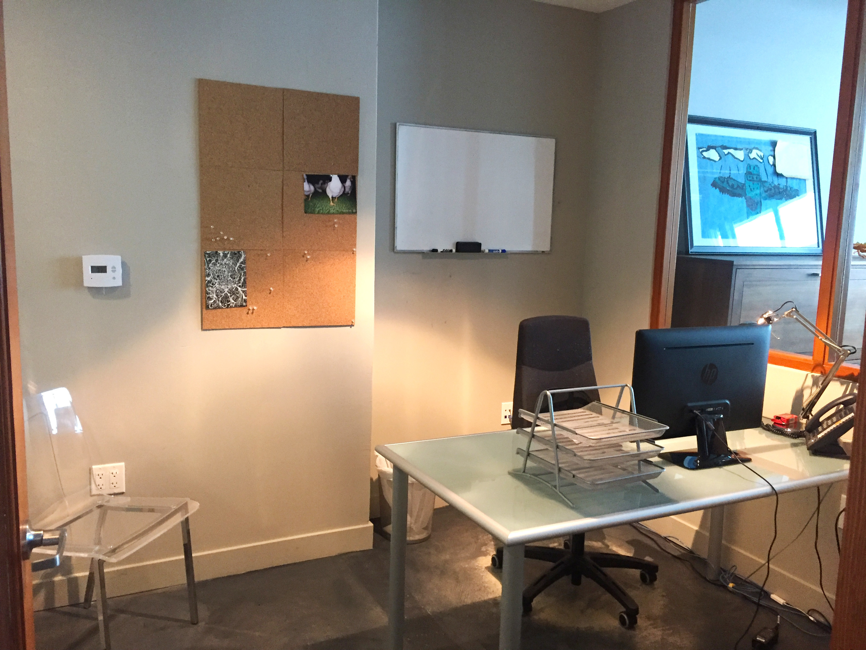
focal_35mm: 29
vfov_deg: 48.2
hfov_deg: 61.7
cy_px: 325
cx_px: 433
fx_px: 726
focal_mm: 4.15
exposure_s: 1/30
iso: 250
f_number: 2.2
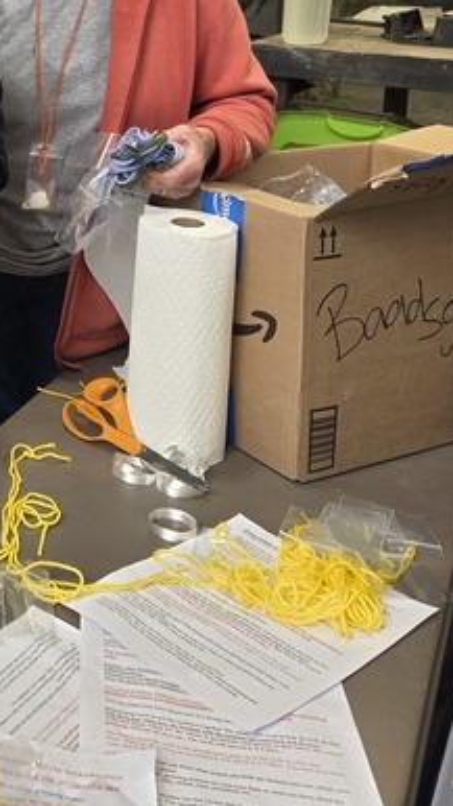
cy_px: 58
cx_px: -146
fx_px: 1111
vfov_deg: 36.9
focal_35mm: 52
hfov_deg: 20.8
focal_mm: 5.4
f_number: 1.8
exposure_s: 1/120
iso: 40
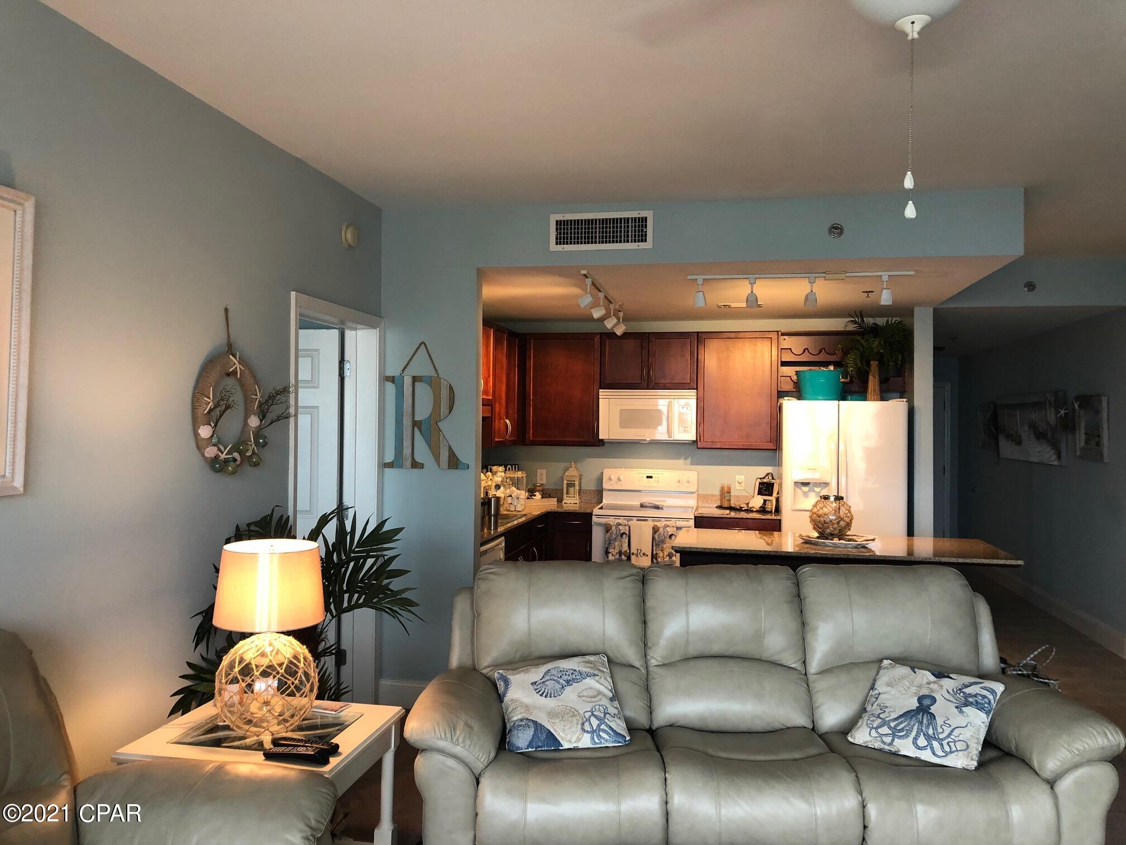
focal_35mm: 28
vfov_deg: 49.7
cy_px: 422
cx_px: 563
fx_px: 911
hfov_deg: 63.4
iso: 40
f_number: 1.8
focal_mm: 4
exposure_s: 1/24
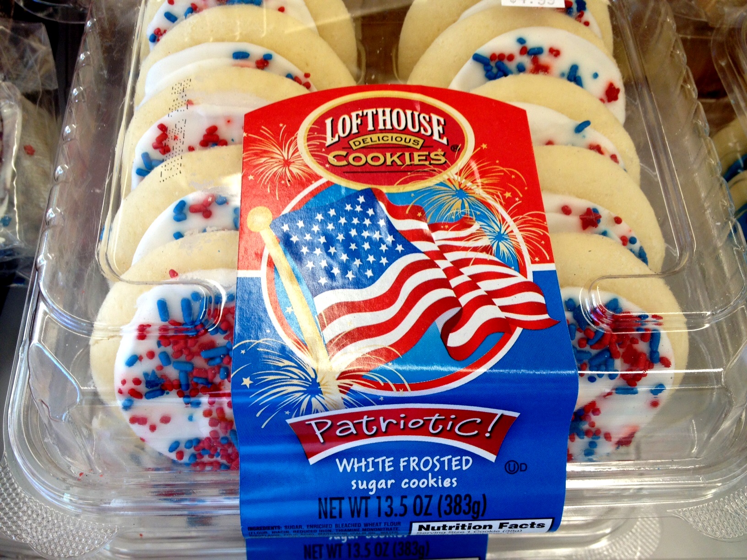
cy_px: 280
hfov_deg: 52.6
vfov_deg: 40.7
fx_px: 755
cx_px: 374
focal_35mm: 35
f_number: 2.4
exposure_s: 1/40
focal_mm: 4.28
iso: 64
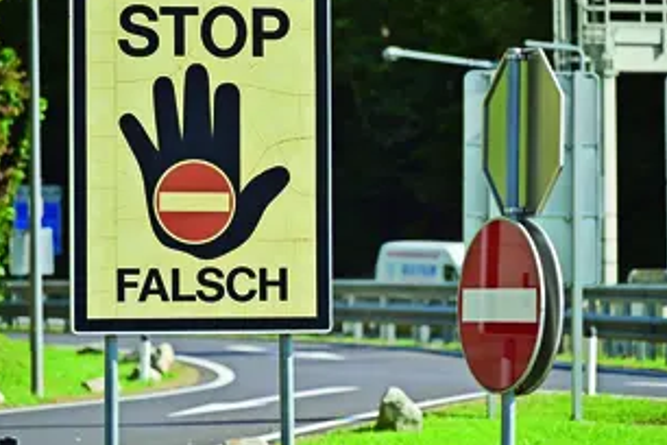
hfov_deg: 10.5
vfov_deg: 7.0
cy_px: 205
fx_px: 3631
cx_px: 318
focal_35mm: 196
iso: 160
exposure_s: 1/4000
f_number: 2.8
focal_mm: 150
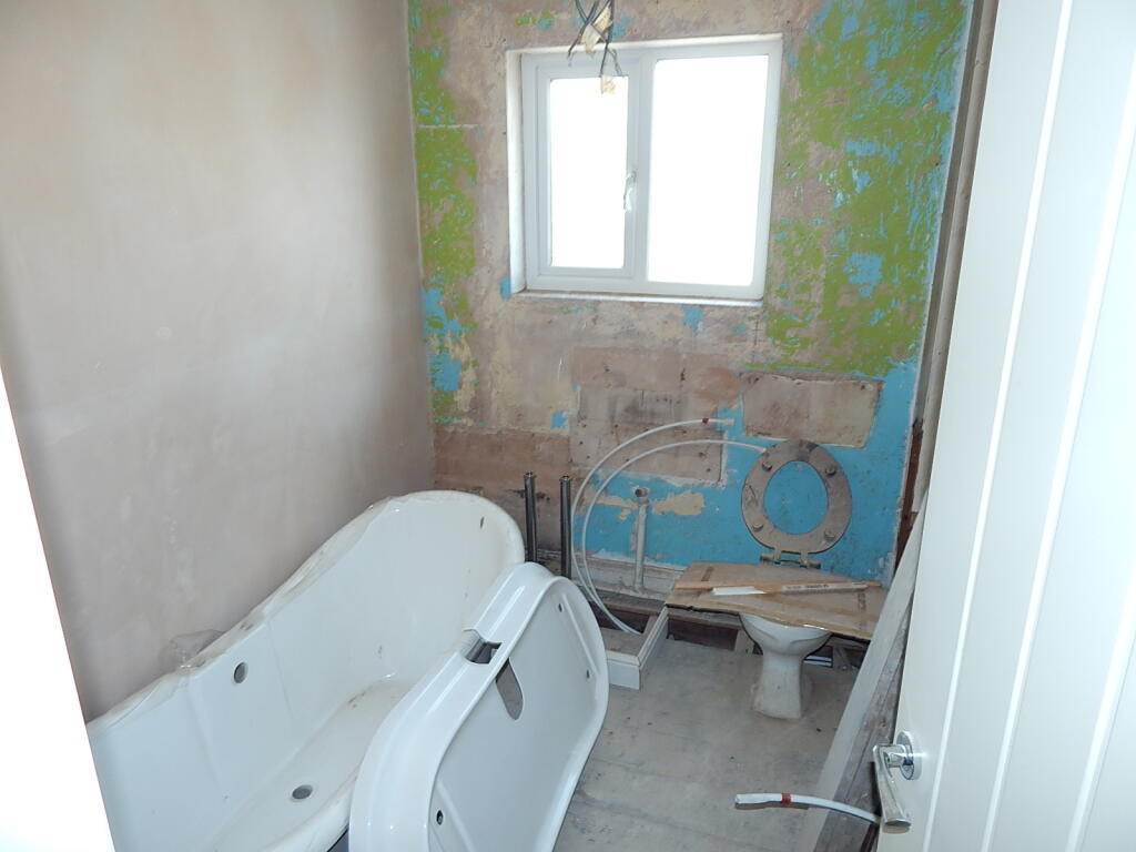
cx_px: 568
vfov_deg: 61.1
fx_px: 722
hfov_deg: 76.4
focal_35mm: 22
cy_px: 426
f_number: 3
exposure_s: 1/40
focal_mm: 4
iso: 125
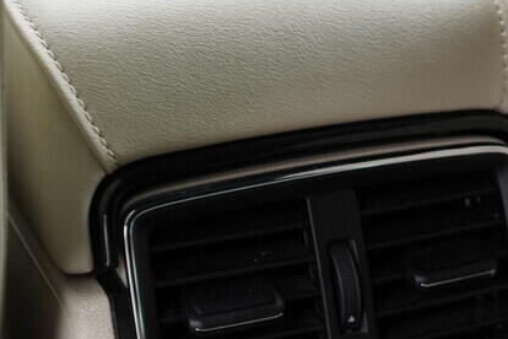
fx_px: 1256
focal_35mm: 89
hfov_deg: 22.8
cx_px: 293
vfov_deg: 14.9
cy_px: 403
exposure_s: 1/40
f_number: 2.8
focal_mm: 24
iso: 400
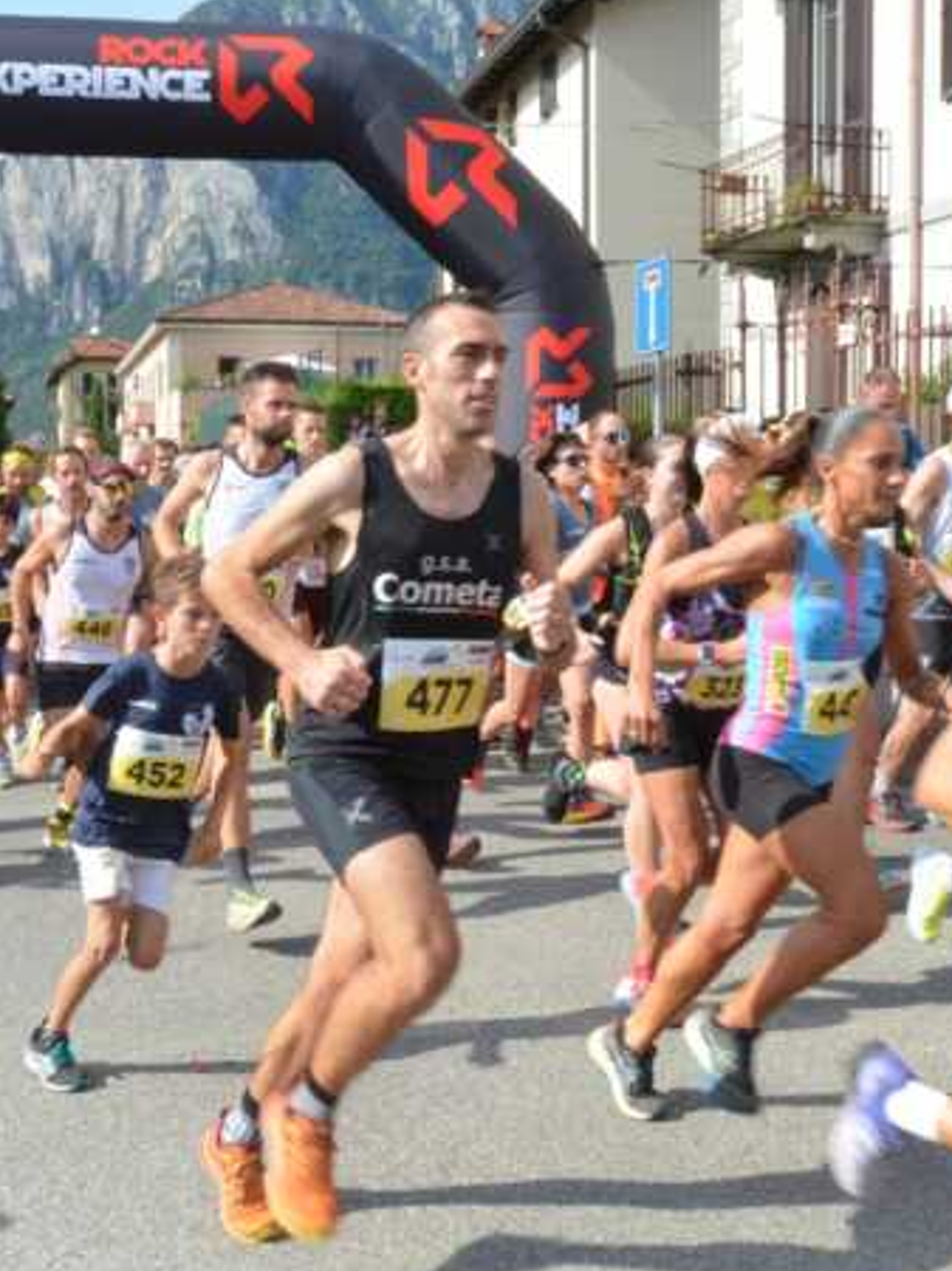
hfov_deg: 29.6
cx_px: 483
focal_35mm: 49
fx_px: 1798
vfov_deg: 38.9
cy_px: 640
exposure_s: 1/250
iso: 2500
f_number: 25
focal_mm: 22
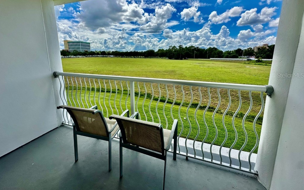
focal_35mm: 15
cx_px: 152
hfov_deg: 101.5
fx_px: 124
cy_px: 75
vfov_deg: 73.9
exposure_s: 1/2174
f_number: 2.2
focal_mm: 2.22
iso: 50
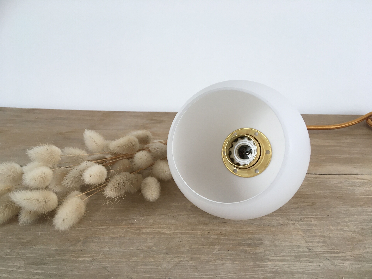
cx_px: 186
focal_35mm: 29
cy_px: 140
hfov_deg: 61.7
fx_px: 312
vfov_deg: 48.2
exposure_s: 1/33
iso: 32
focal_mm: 4.15
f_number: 2.2
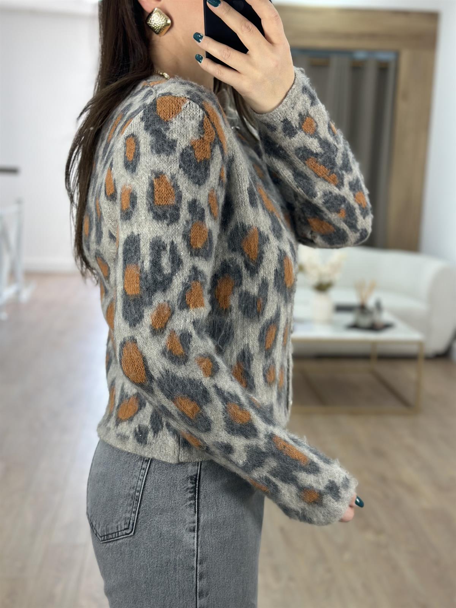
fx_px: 843
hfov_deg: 30.3
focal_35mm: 48
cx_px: 228
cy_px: 304
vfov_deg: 39.7
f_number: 1.78
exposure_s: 1/100
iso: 64
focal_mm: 6.86
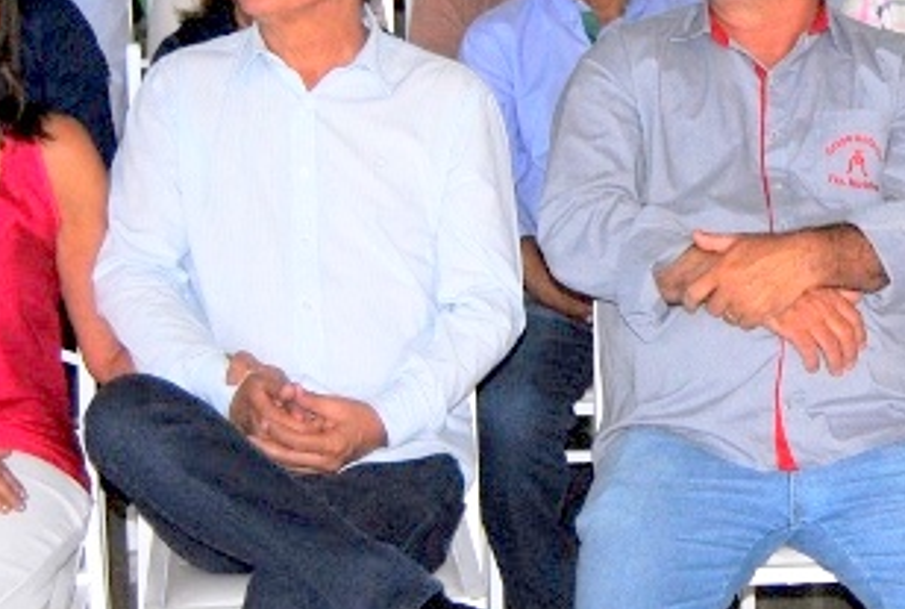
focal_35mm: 115
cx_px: 881
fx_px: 2889
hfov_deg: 17.4
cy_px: 169
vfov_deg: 12.0
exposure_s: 1/60
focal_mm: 23
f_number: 3.8
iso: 200
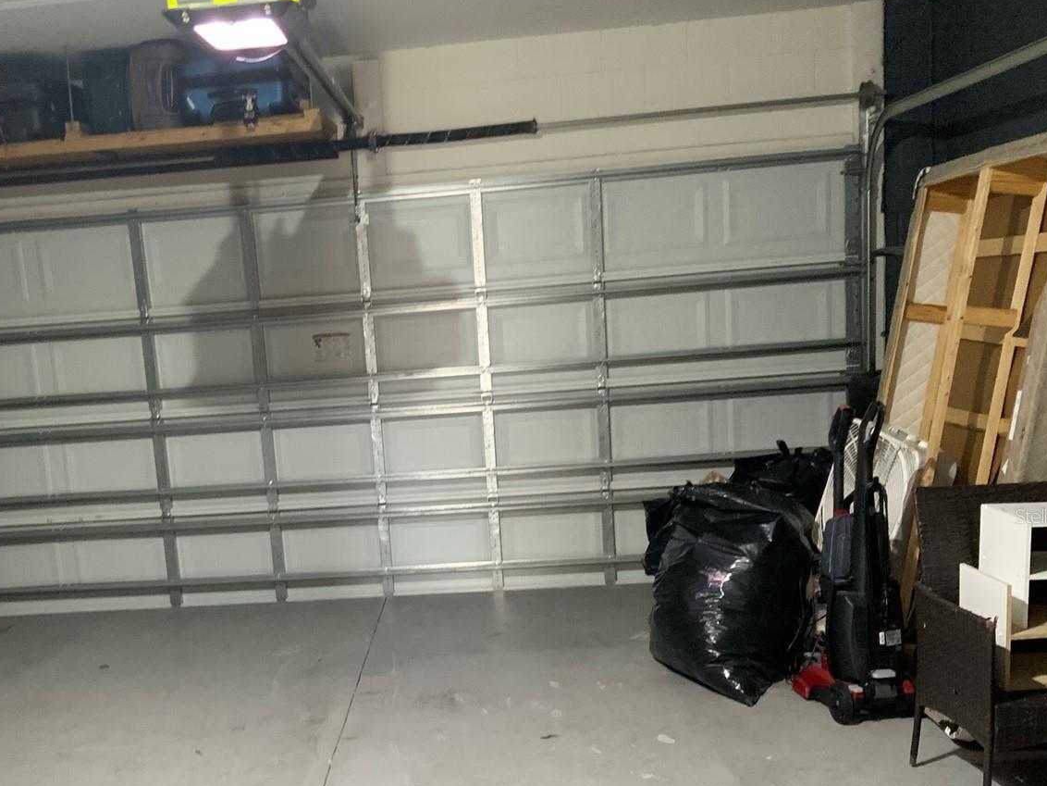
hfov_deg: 45.2
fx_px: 1240
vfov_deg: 34.8
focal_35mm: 41
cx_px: 363
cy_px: 516
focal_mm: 3
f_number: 1.8
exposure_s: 1/40
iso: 200
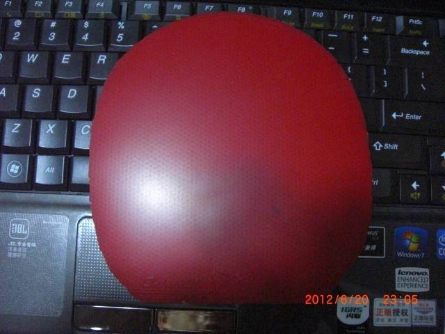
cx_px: 222
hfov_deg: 49.0
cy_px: 167
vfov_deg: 37.7
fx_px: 489
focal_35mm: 38
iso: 800
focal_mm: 6.2
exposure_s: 1/40
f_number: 2.7
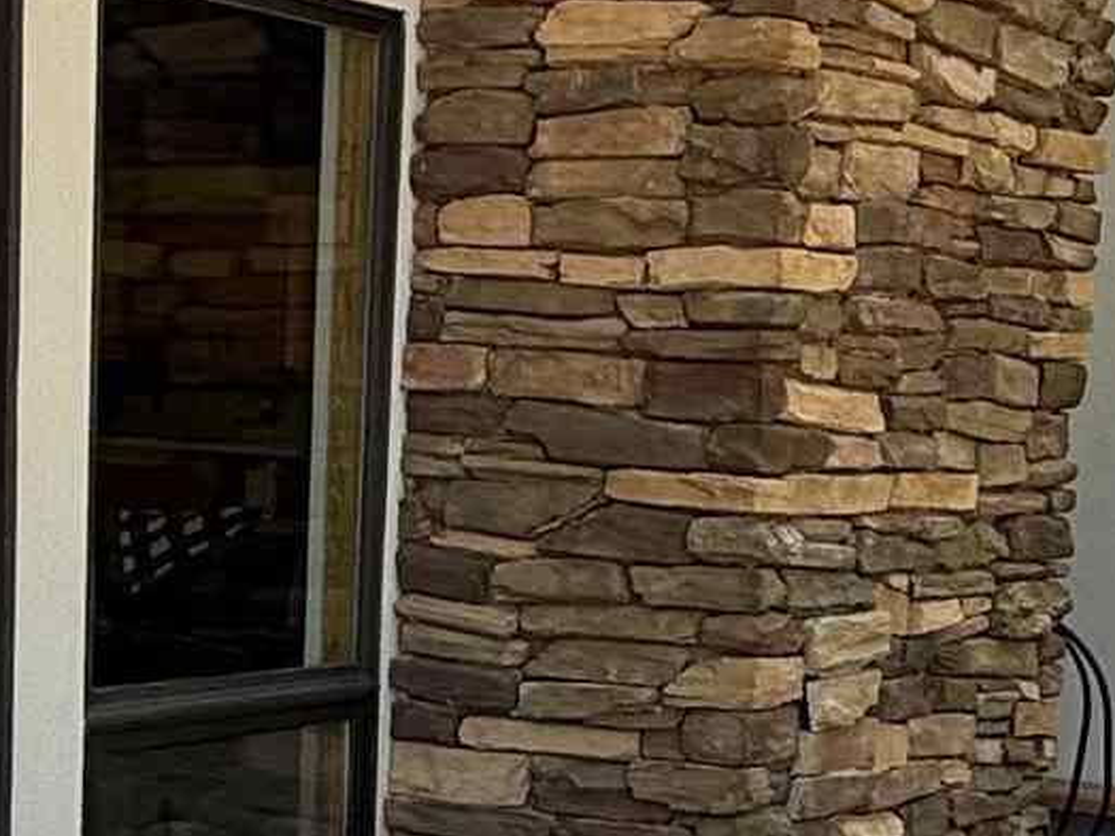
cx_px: 498
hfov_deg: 23.8
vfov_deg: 17.6
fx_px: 2641
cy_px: 838
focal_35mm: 82
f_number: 2.2
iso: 50
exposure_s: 1/135
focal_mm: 2.22
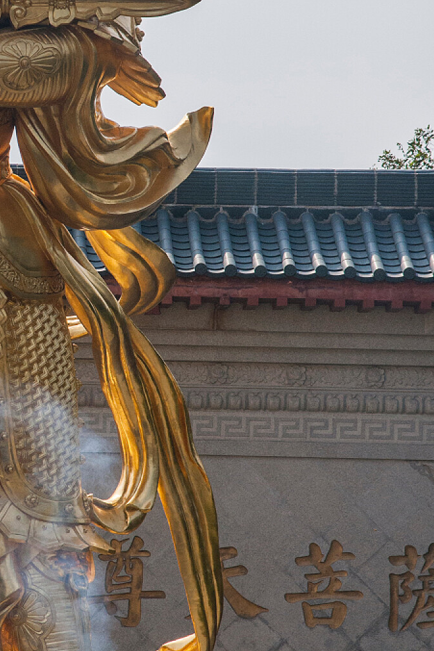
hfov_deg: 4.6
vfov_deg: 6.9
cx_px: -19
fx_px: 5387
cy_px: 260
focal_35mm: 298
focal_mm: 105
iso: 400
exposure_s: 1/4000
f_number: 6.3
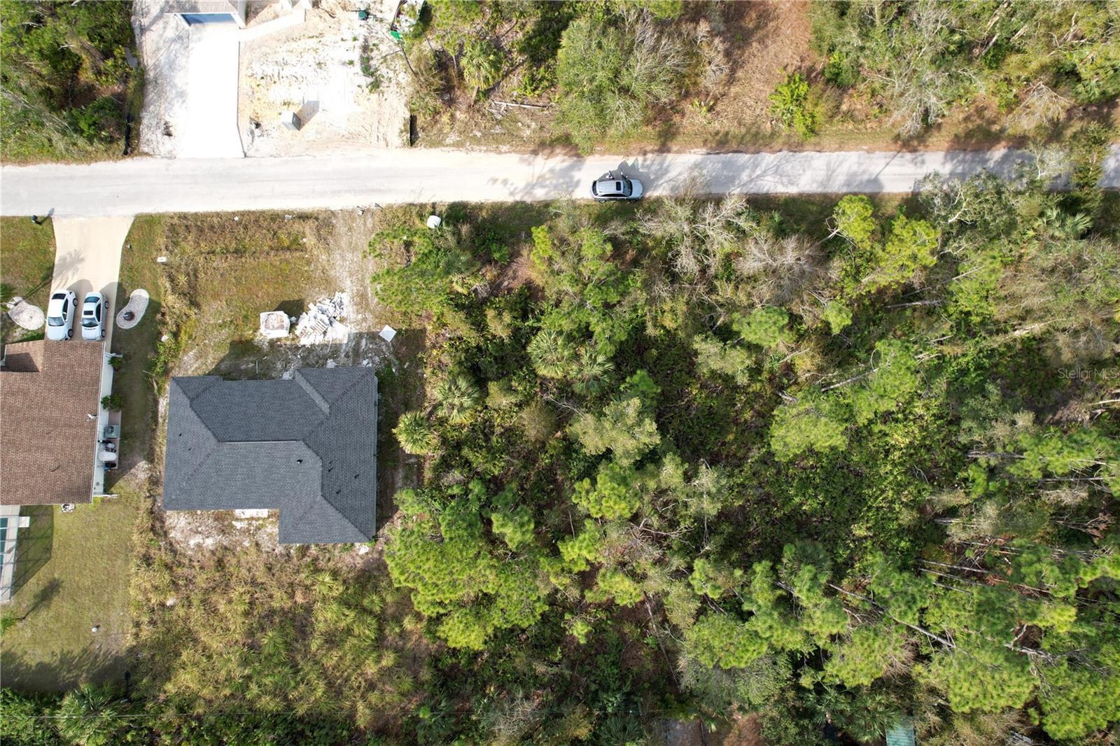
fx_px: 684
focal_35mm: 22
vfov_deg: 57.2
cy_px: 373
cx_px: 560
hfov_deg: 78.6
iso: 100
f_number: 2.8
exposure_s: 1/1000
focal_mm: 8.38
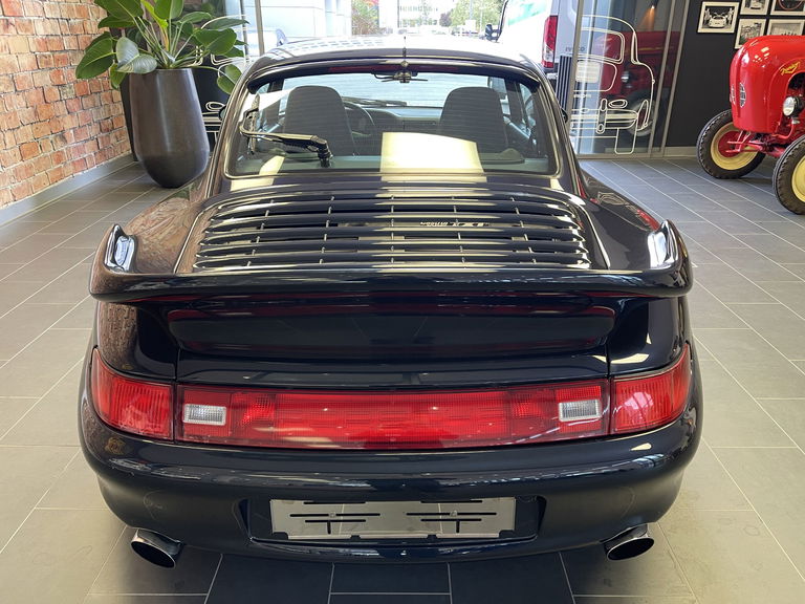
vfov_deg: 54.9
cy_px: 302
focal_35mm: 25
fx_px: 581
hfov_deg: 69.4
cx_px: 402
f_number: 1.6
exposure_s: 1/50
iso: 200
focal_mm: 5.1
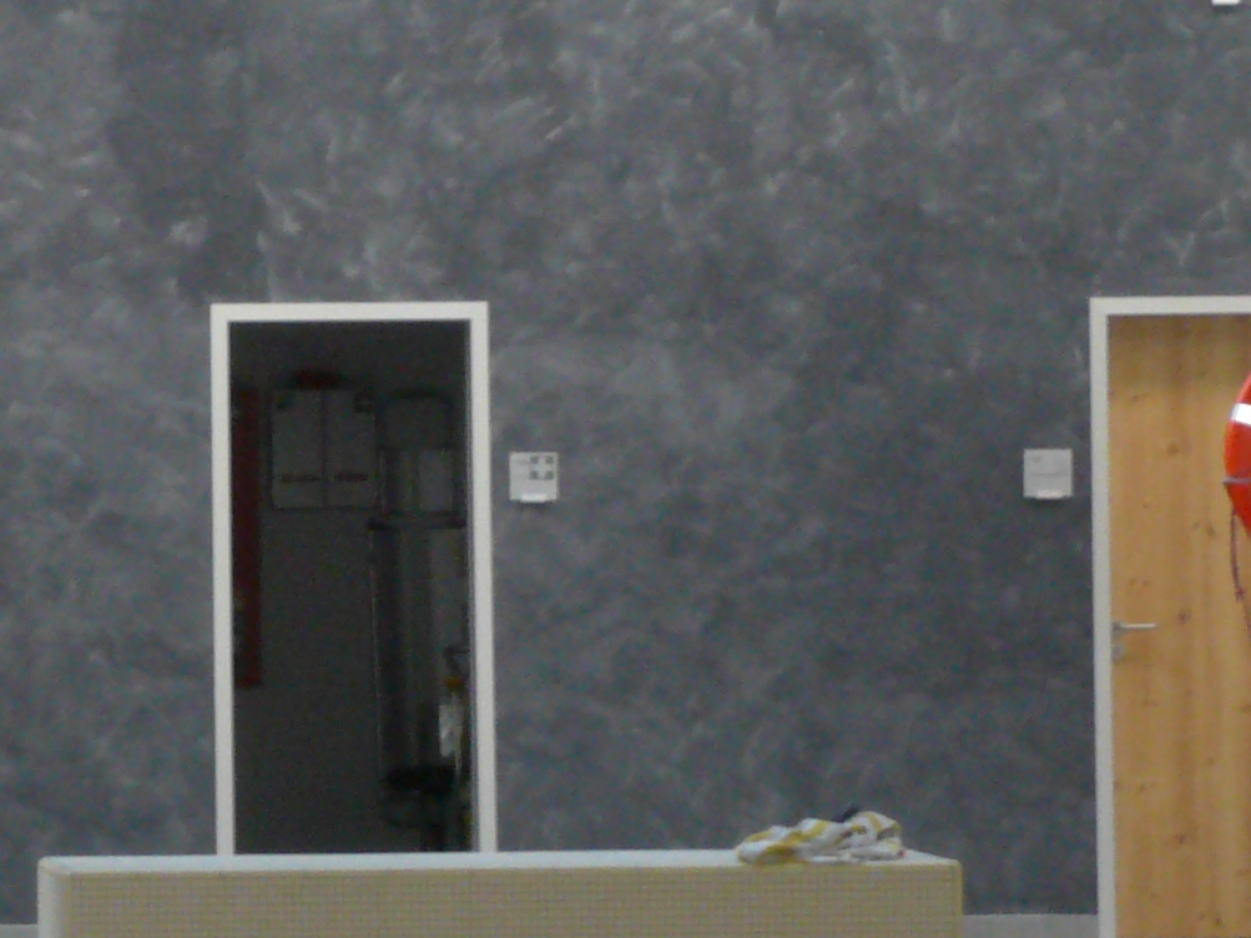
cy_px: 266
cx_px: -343
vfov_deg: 6.1
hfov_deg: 8.1
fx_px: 8745
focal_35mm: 242
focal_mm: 13.2
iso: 160
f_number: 4.8
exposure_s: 1/30
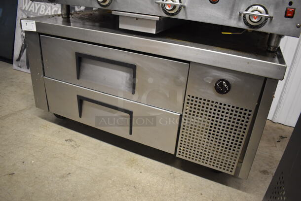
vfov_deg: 48.0
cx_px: 150
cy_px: 100
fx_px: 226
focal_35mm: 27
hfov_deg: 67.3
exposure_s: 1/125
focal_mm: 18
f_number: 3.5
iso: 2000
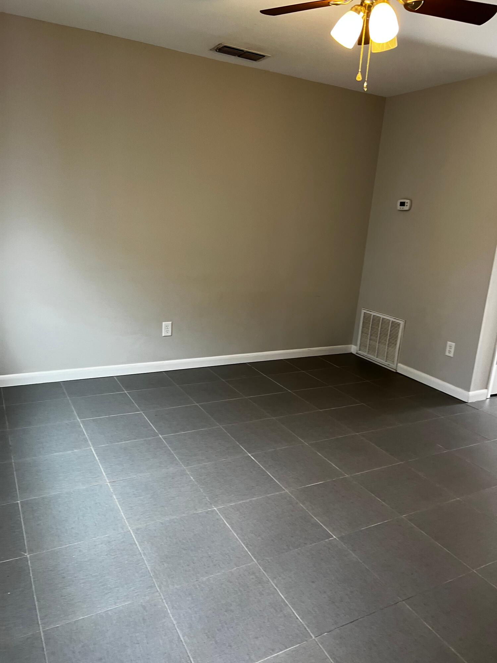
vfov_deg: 67.3
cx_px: 248
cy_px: 332
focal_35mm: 26
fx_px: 498
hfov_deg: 53.1
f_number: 1.5
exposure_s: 1/60
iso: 125
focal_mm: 5.7
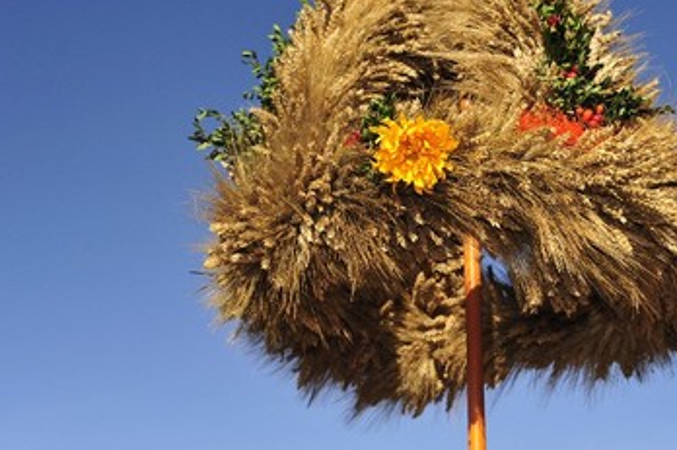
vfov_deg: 19.6
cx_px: 428
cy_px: 143
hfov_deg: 29.2
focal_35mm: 69
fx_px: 1296
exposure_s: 1/2000
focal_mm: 50
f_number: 5.6
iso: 400
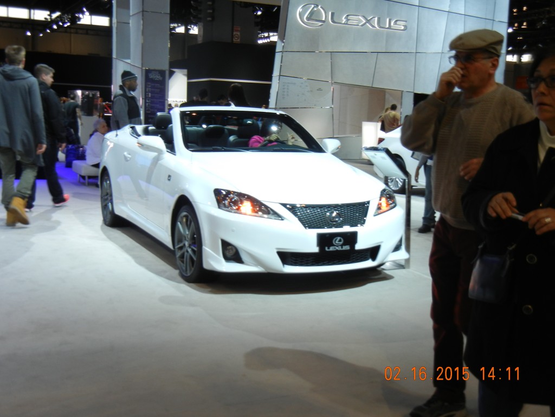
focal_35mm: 45
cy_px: 208
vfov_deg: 32.2
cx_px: 278
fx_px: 721
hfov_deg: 42.1
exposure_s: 1/53.6
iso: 160
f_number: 3.8
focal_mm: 8.1
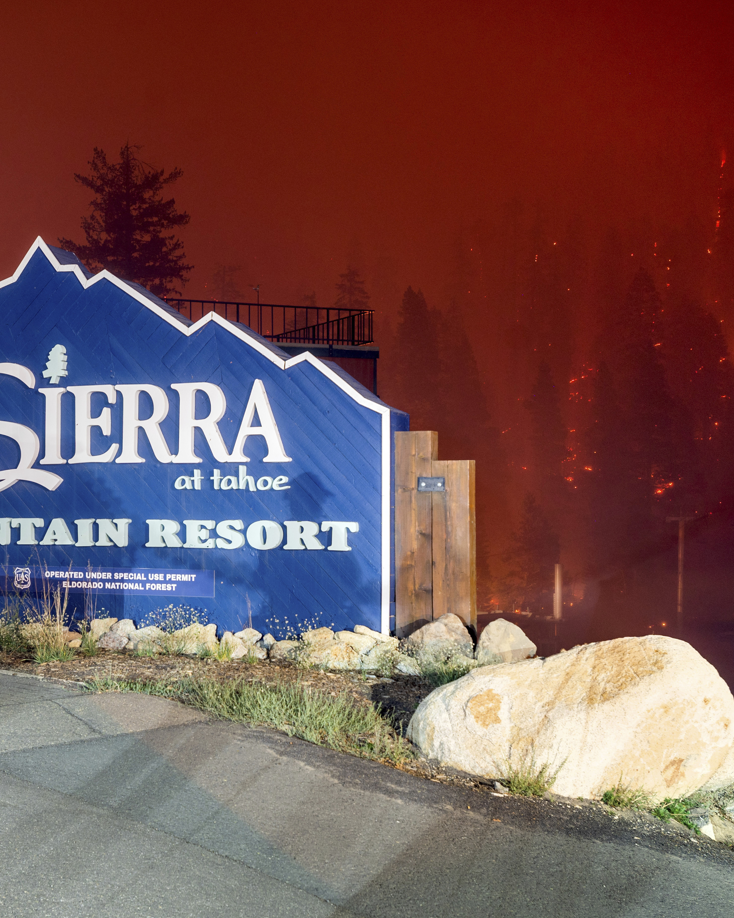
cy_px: 464
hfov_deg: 30.2
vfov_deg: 37.3
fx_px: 1358
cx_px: 314
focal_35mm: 50
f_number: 5.6
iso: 400
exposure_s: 20
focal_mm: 35
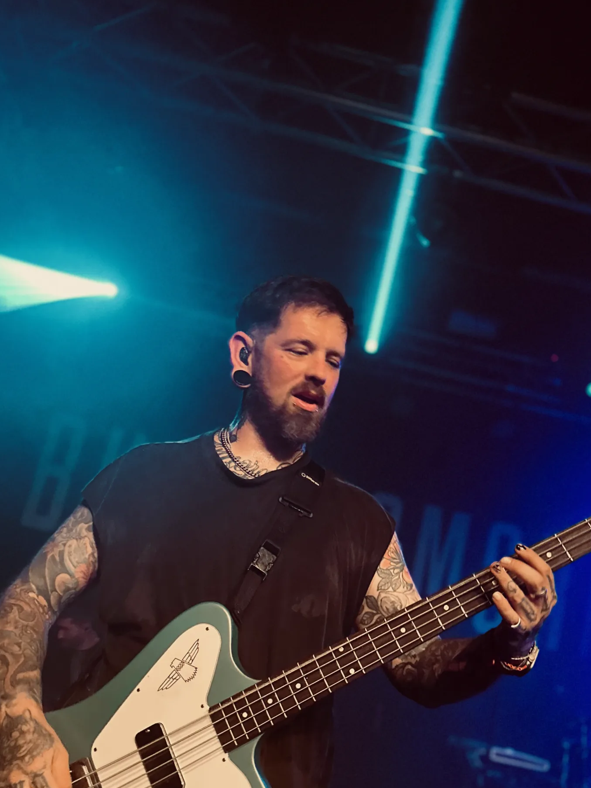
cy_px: 481
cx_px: 335
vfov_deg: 53.5
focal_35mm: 34
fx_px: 774
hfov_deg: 41.7
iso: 1000
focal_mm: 6.86
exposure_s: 1/40
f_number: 1.78
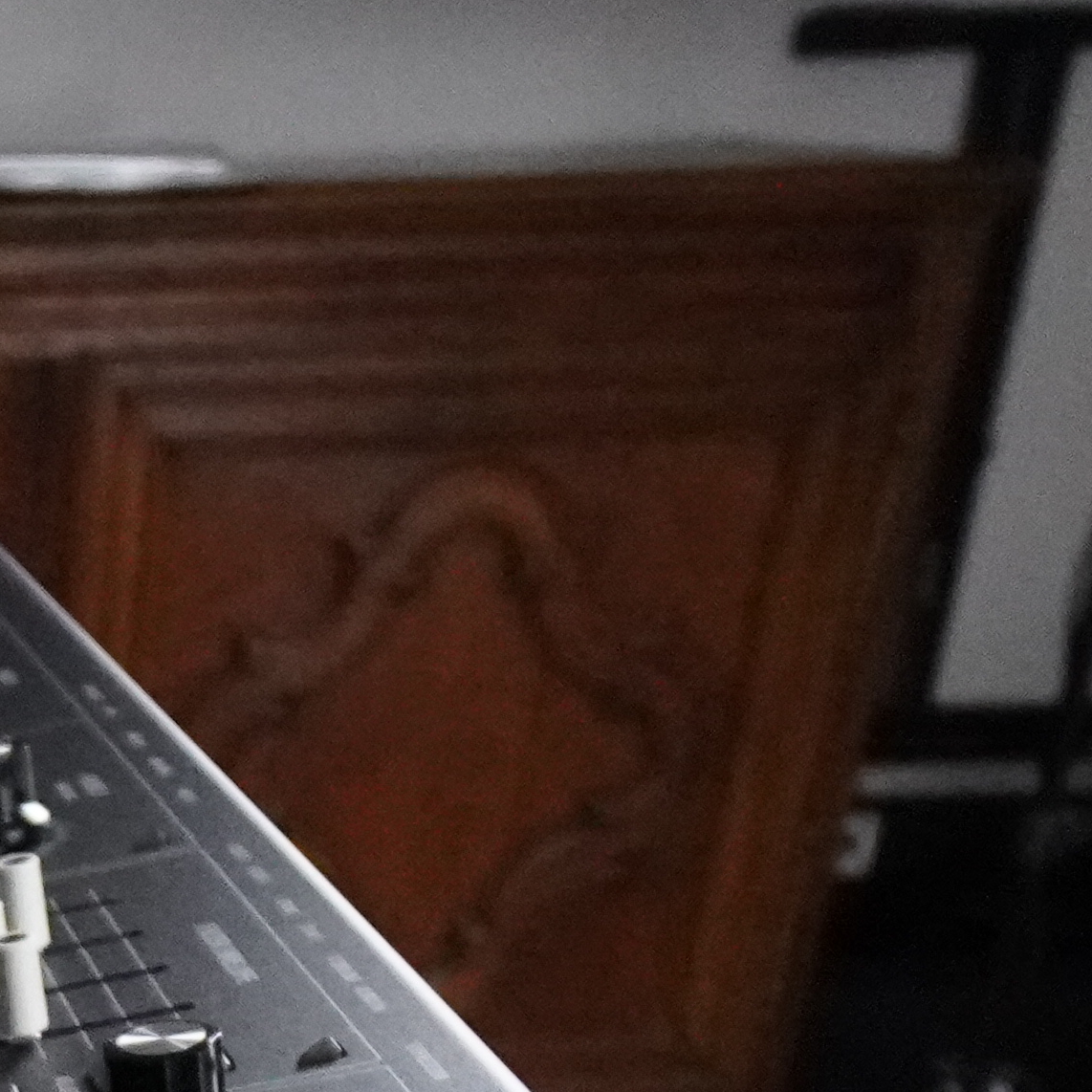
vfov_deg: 20.6
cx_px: -509
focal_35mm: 67
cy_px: 1784
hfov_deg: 21.8
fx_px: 2391
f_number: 4
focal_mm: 10
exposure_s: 1/125
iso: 6400
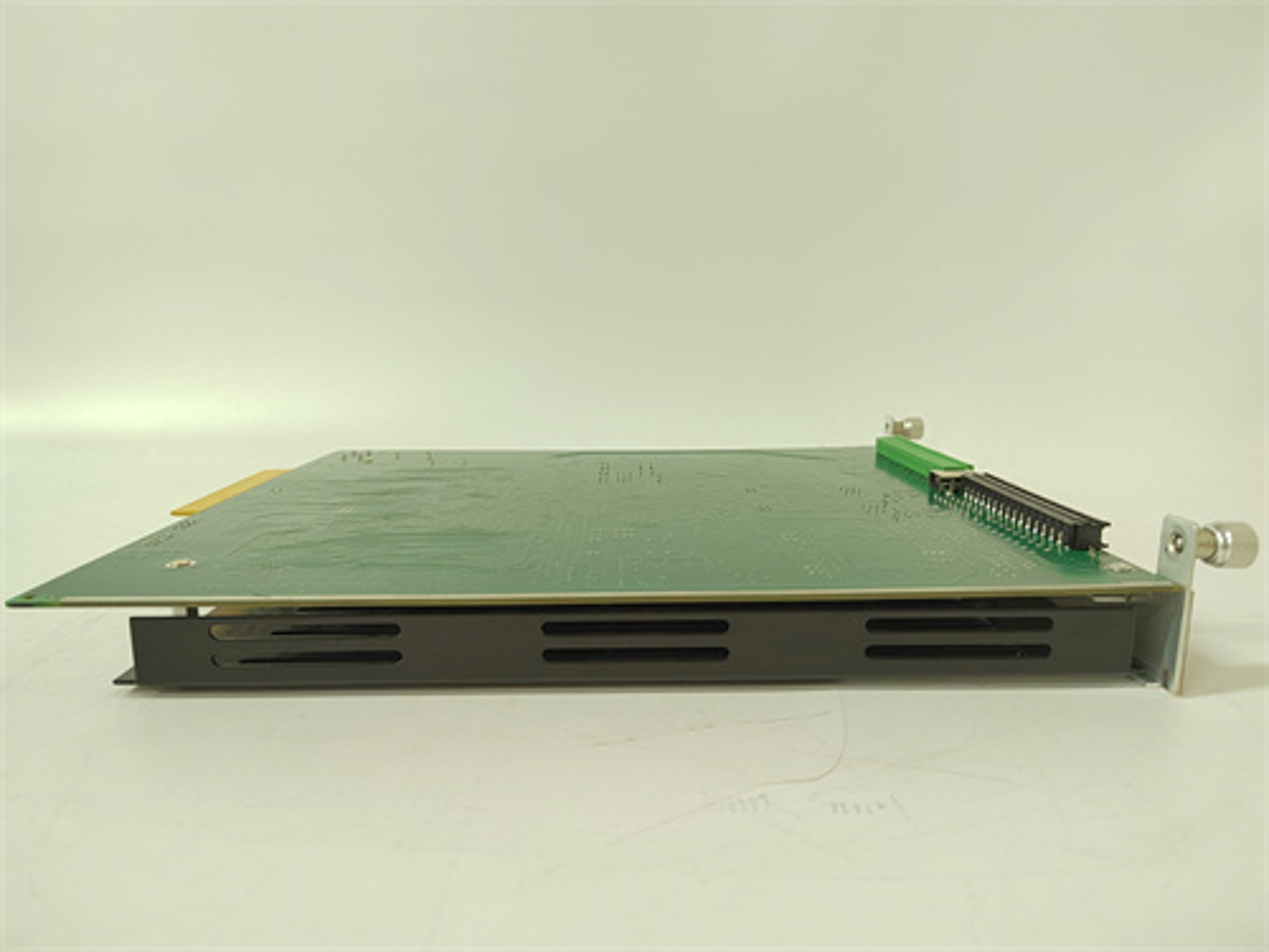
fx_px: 843
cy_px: 476
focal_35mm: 23
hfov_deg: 73.9
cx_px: 634
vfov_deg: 58.9
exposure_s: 1/50
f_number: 1.9
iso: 1397
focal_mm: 5.52
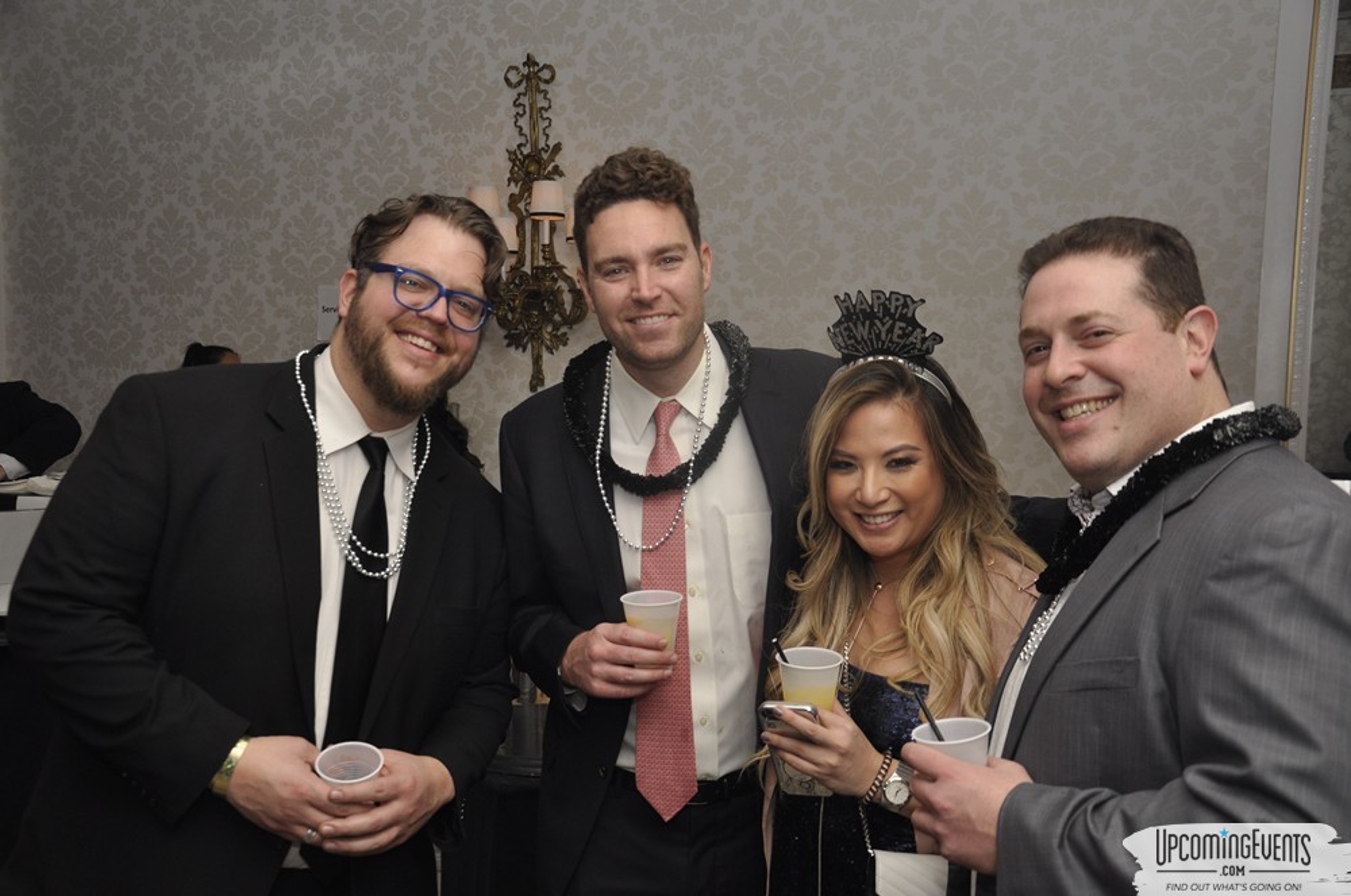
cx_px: 676
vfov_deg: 34.1
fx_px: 1462
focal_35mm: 39
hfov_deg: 49.6
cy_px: 448
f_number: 5
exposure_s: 1/60
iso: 400
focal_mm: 26
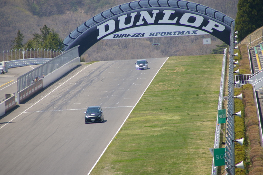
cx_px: 132
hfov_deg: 5.5
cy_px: 88
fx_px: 2739
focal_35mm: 375
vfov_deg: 3.7
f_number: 8
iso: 200
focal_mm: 250
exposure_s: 1/350
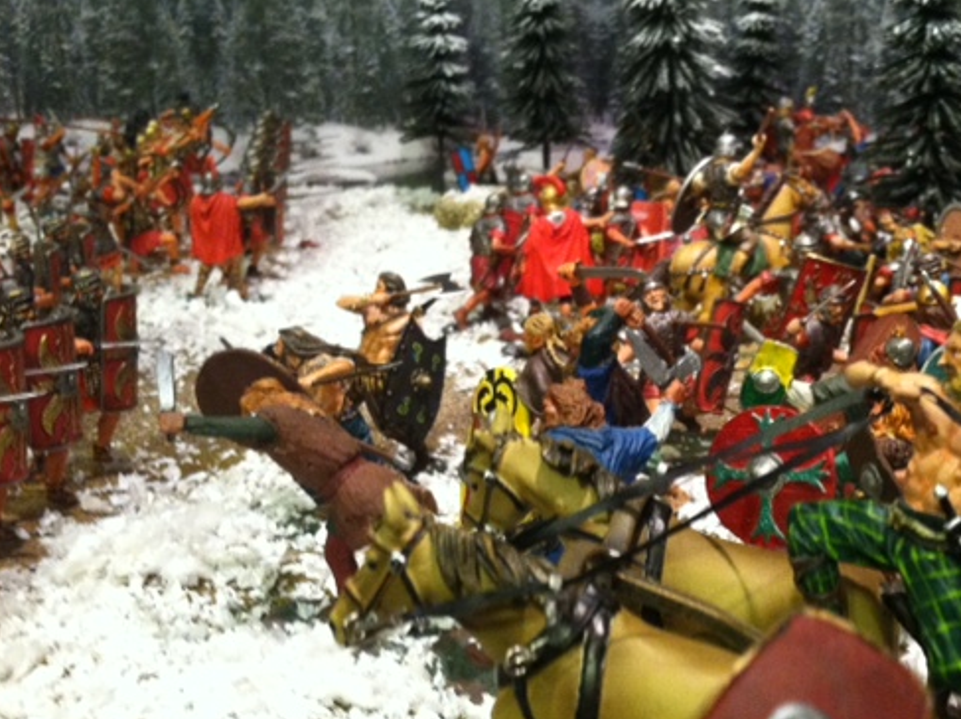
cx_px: 610
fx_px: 1275
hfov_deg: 40.9
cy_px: 391
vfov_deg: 31.4
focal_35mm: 46
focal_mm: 3.85
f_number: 2.8
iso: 320
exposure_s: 1/15
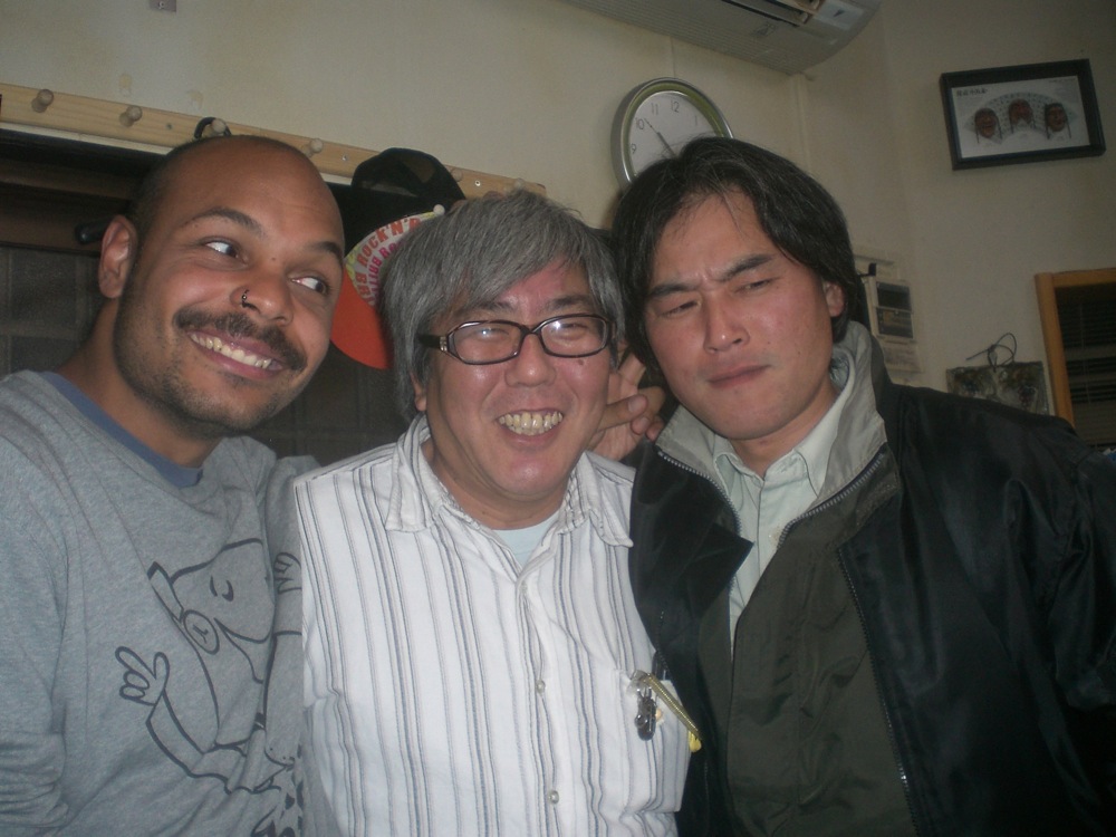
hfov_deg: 49.0
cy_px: 418
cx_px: 558
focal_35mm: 38
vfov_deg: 37.7
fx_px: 1225
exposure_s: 1/60
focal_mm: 6.3
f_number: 3.1
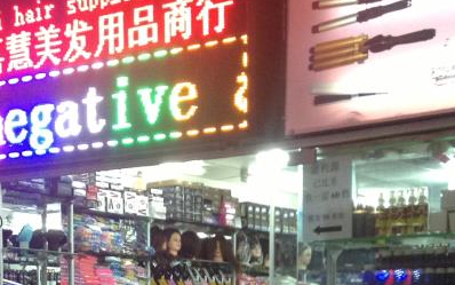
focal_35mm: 79
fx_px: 980
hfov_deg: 26.1
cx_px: 249
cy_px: 342
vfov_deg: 15.9
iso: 100
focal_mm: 3.3
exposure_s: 1/24
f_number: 2.4
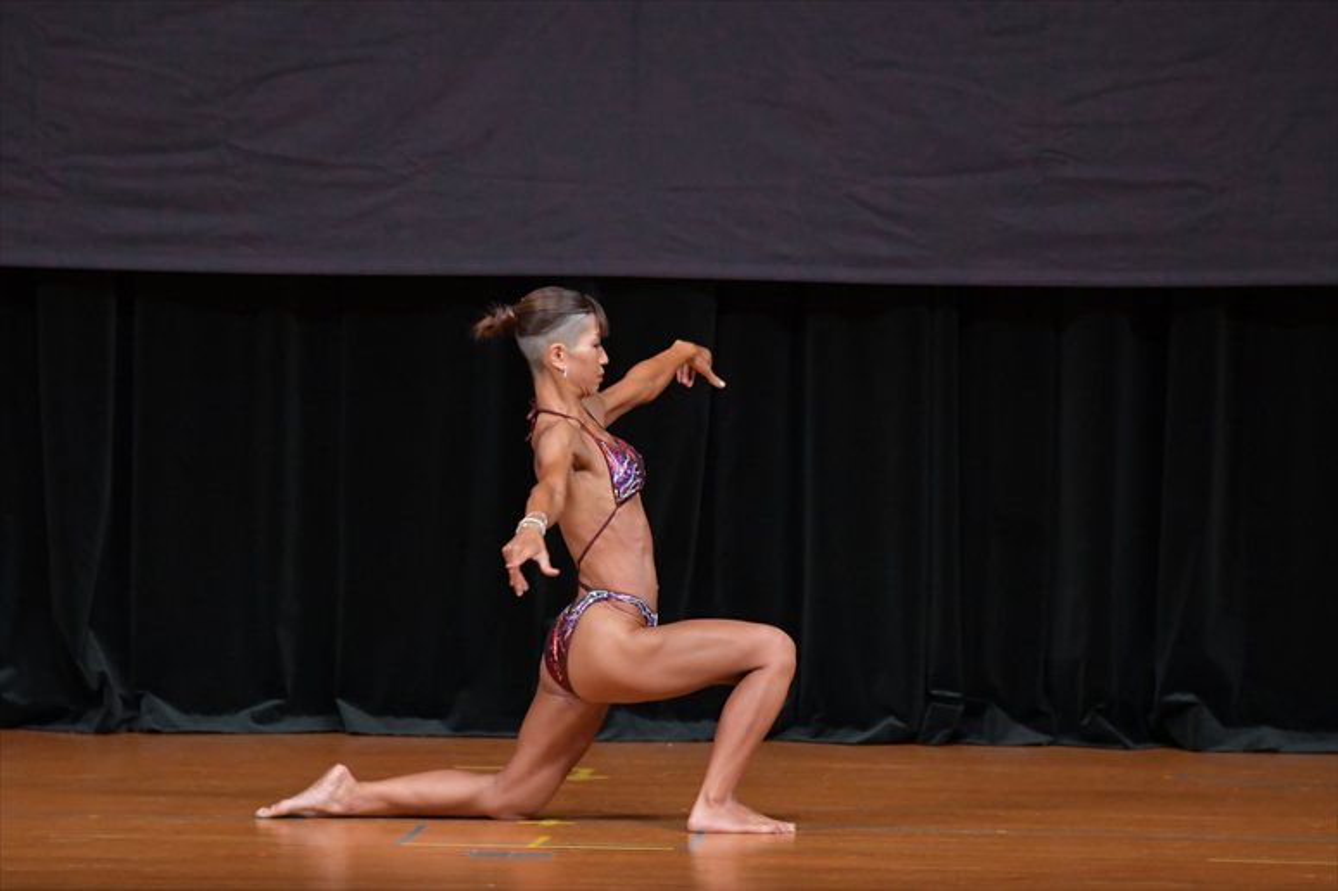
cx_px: 669
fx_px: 11145
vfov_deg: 4.6
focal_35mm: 300
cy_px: 446
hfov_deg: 6.9
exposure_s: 1/400
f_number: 5.6
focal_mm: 200
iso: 4000
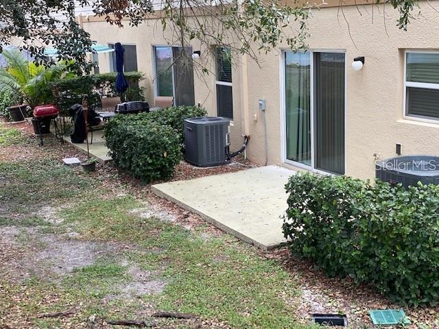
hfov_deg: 36.8
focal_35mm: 52
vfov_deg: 28.0
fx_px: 659
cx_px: 220
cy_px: 164
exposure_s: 1/122
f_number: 2
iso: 50
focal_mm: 6
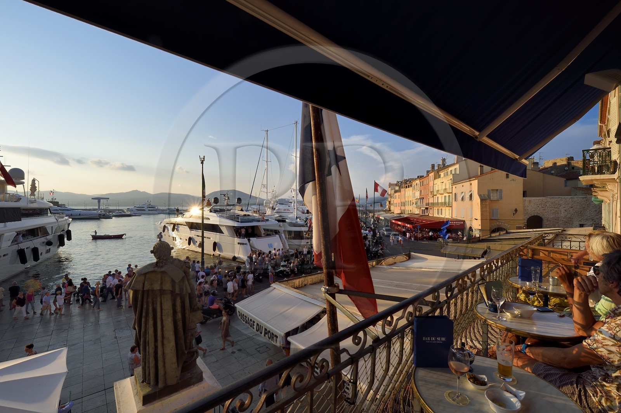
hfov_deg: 104.3
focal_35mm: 14
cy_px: 206
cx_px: 310
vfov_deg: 81.1
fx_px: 241
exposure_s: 1/160
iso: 200
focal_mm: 14
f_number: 14
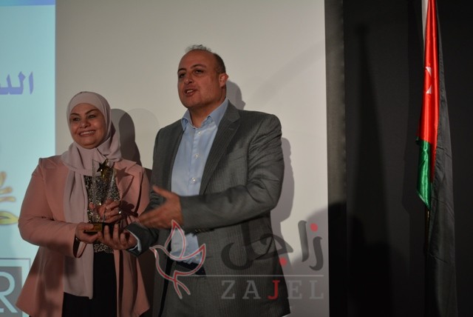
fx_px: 533
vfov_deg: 33.1
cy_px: 158
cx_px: 236
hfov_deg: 47.9
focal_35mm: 40
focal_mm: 27
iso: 400
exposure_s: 1/80
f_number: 4.2
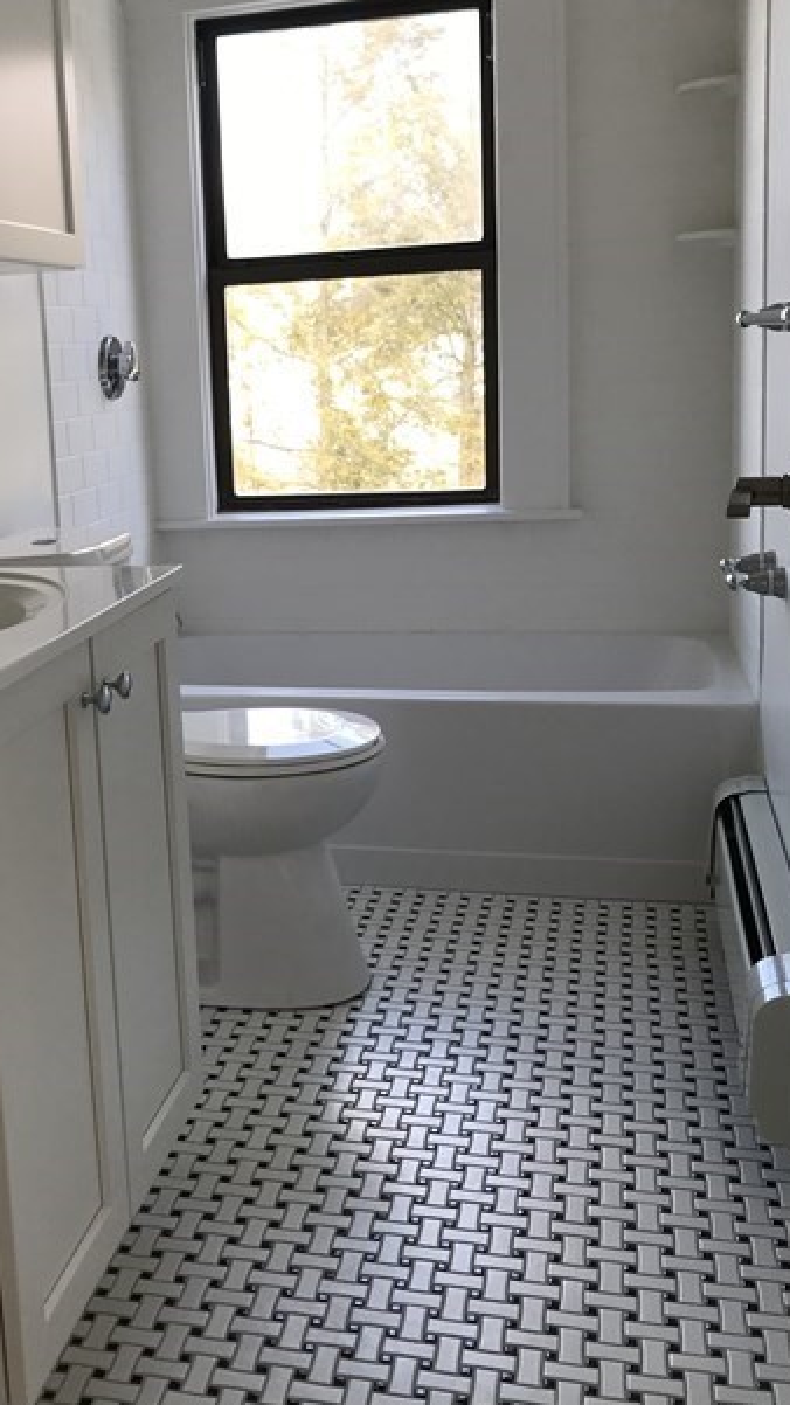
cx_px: 187
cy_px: 598
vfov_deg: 51.4
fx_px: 1453
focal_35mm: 39
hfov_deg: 29.9
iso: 25
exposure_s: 1/120
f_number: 1.8
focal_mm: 3.99
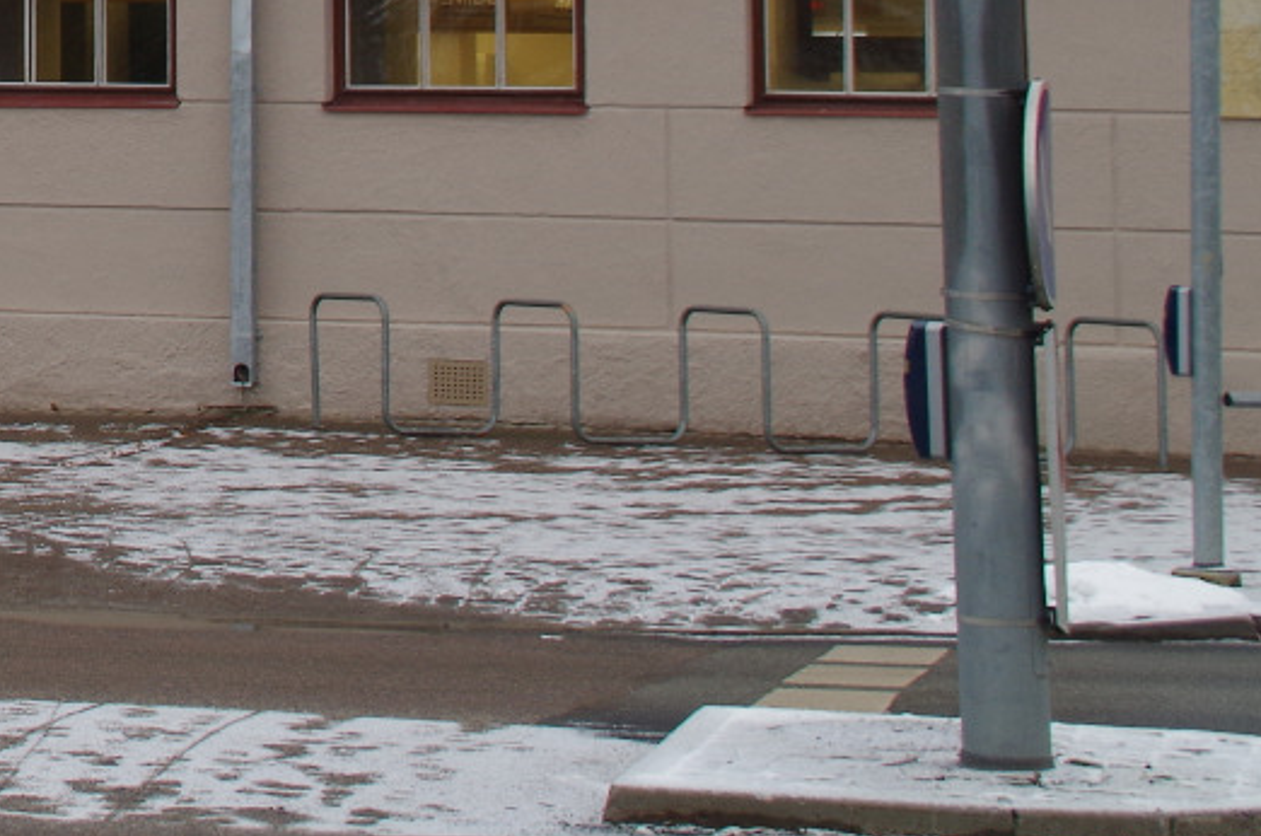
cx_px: -570
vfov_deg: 8.7
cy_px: -401
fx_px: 5349
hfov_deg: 12.8
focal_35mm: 153
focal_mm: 33
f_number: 8
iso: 250
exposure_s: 1/60
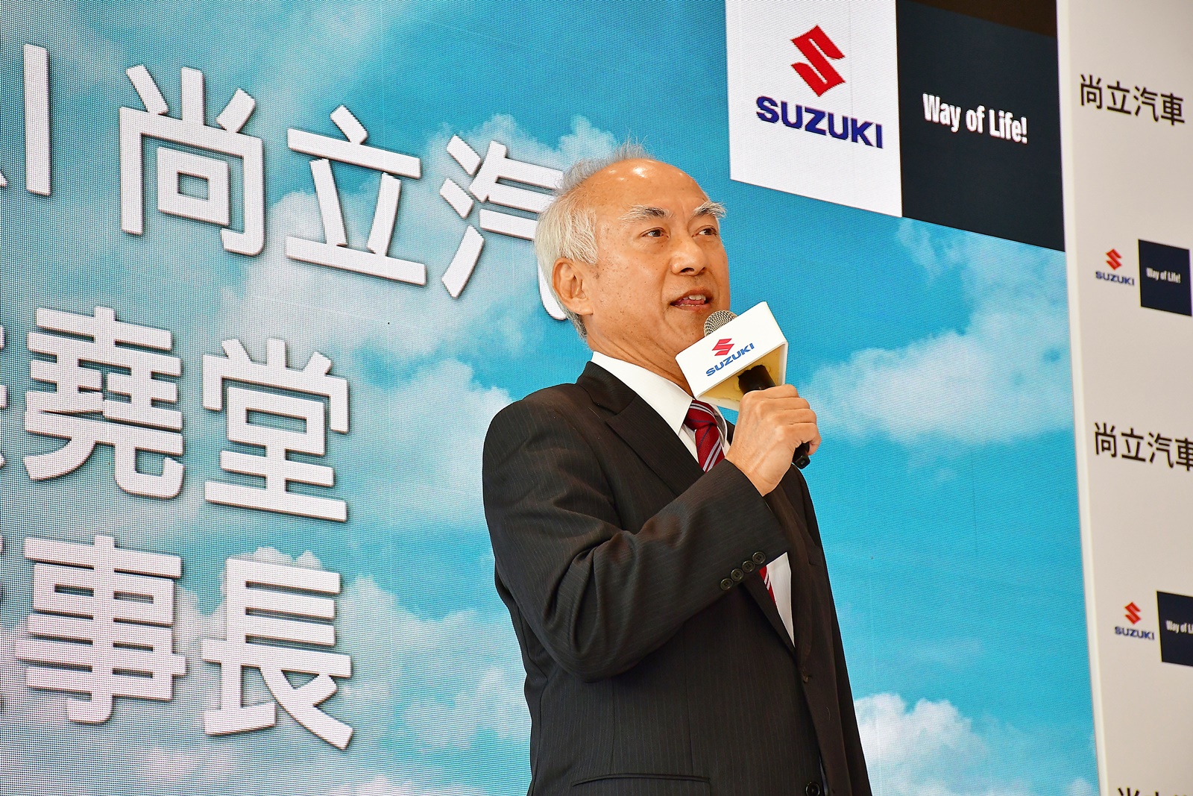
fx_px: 4225
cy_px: 398
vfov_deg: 10.8
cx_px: 596
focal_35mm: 128
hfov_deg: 16.1
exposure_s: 1/100
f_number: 7.1
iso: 800
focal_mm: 85
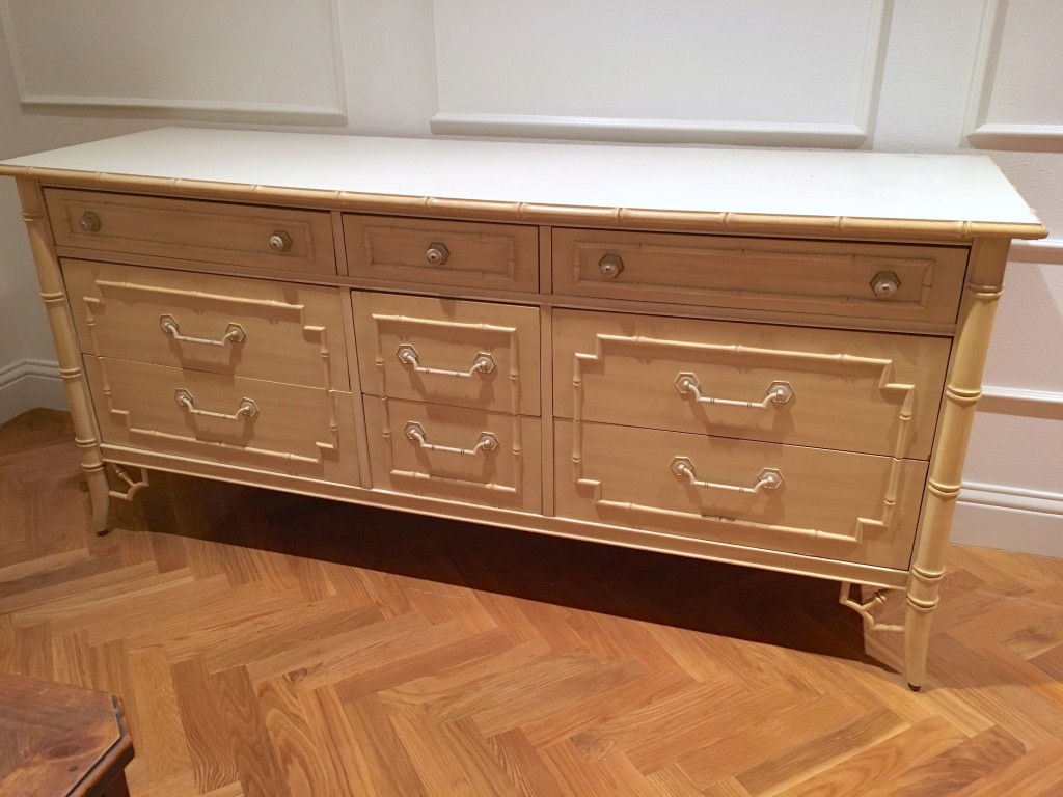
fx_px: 891
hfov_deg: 61.7
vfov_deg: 48.2
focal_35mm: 29
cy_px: 398
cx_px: 532
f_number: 2.2
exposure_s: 1/30
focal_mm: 4.15
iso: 125
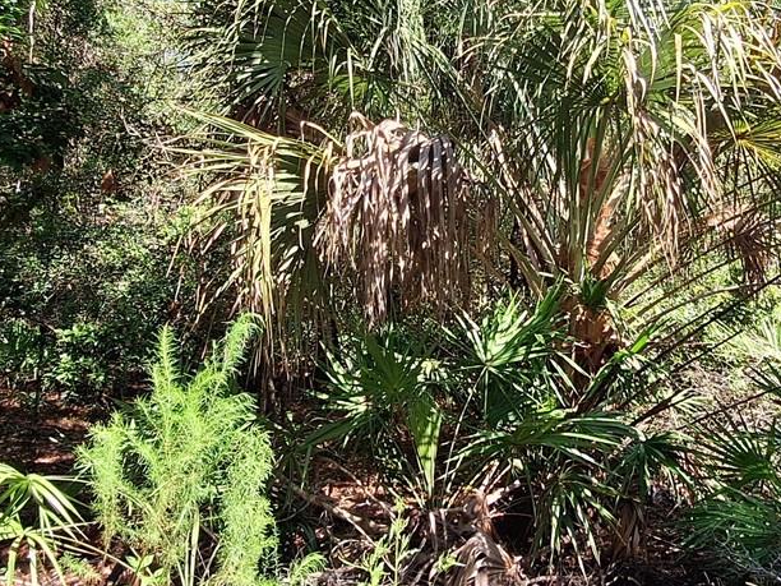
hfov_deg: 53.7
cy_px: 189
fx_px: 767
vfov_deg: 41.2
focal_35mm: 34
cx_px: 449
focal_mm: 1.74
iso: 40
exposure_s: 1/661
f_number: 2.2
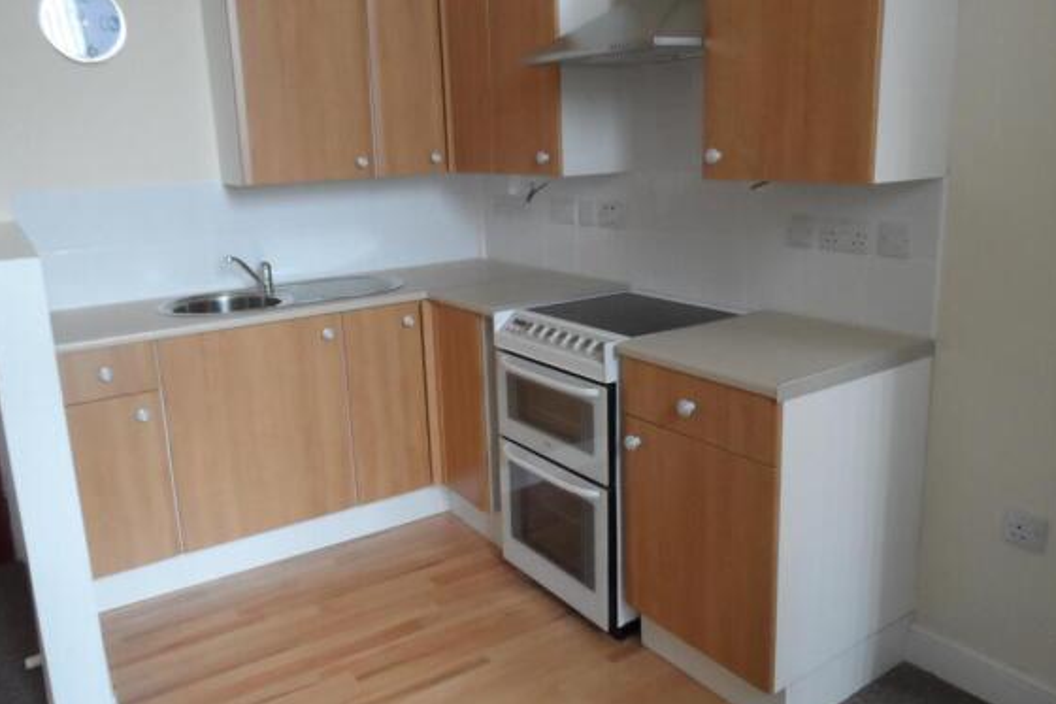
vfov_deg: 49.5
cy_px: 320
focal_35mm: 26
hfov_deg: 69.4
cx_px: 512
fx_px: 762
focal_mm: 4
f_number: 3.2
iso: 400
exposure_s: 1/30
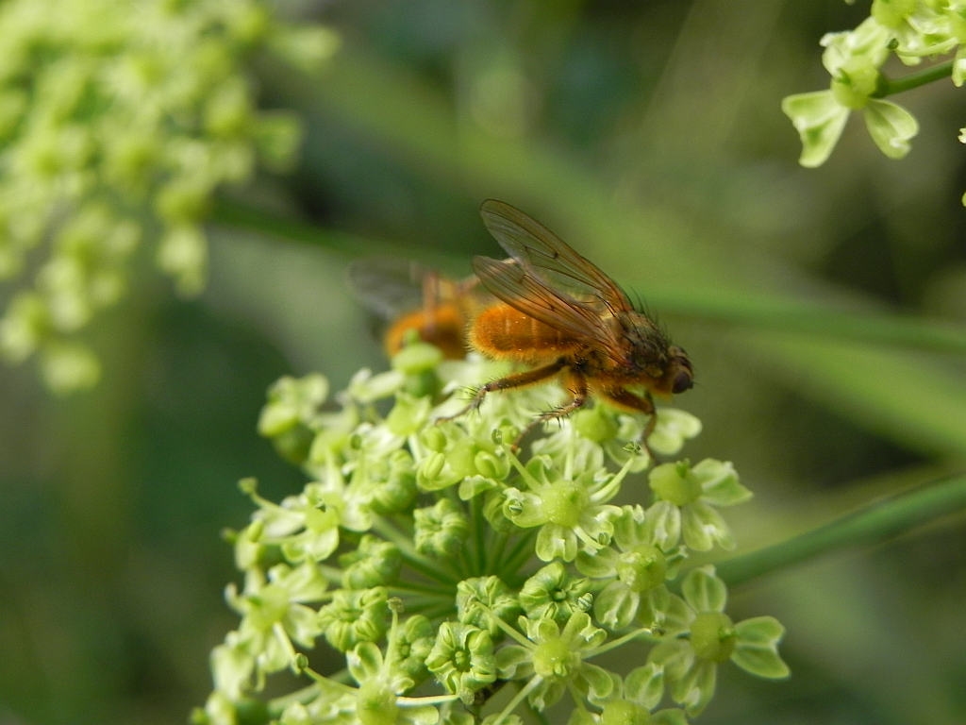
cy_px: 362
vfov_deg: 15.6
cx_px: 483
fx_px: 2651
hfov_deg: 20.7
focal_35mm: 95
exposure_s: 1/445
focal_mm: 16.9
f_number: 4
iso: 160
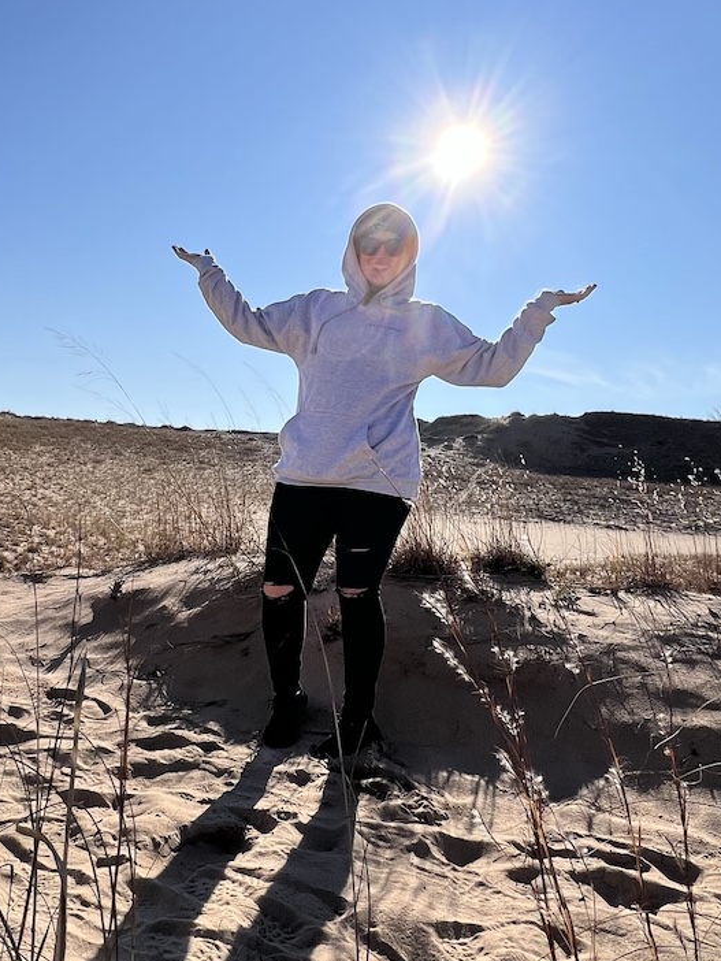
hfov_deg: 54.4
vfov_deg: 69.3
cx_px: 280
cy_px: 449
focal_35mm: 25
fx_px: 694
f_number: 1.8
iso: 40
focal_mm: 1.57
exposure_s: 1/3922
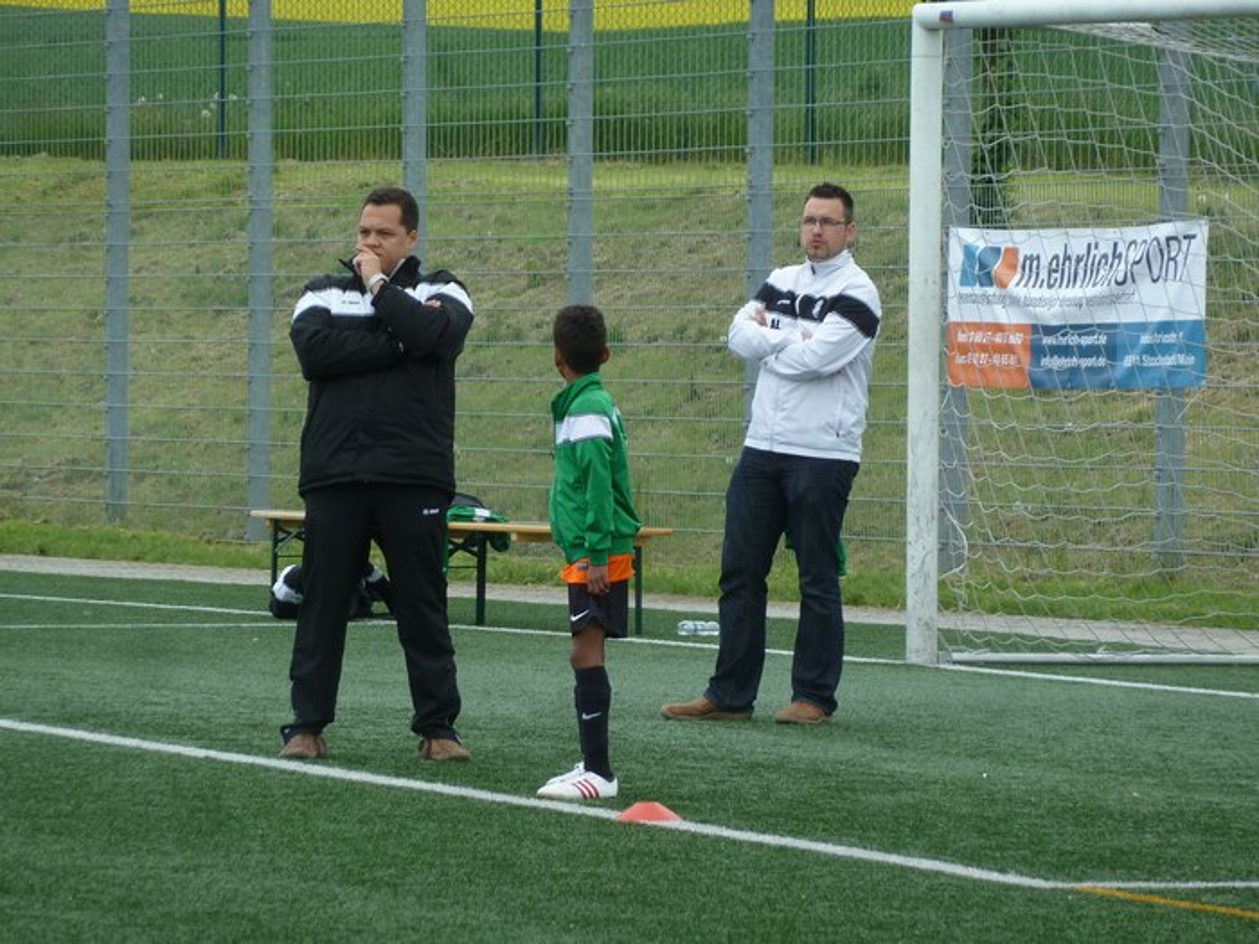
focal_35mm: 300
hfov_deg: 6.6
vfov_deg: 5.0
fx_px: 10911
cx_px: 630
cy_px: 472
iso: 80
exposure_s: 1/160
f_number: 4.9
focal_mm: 49.2
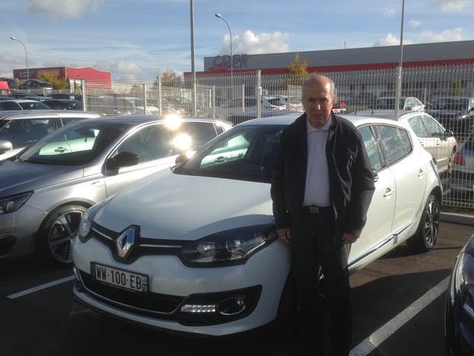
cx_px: 263
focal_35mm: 39
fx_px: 534
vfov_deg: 36.8
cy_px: 184
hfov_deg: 47.8
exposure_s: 1/1595
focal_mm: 4.12
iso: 50
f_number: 2.4
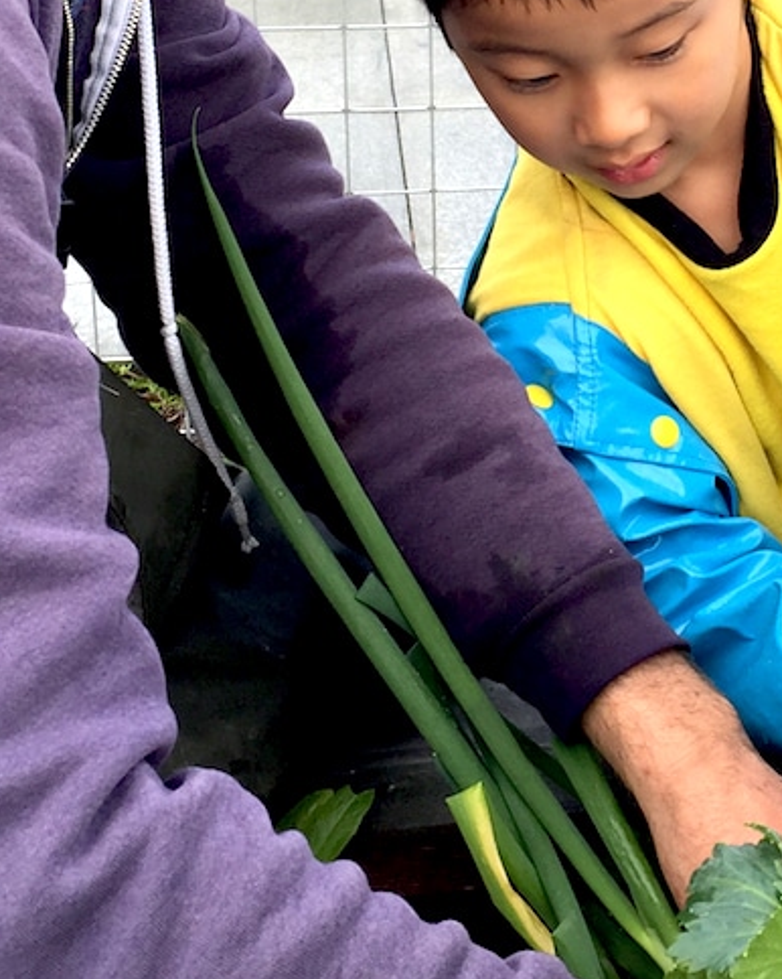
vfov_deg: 25.0
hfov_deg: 20.1
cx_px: 679
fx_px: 2171
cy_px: 193
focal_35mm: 75
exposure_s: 1/377
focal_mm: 4.15
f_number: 2.2
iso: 32
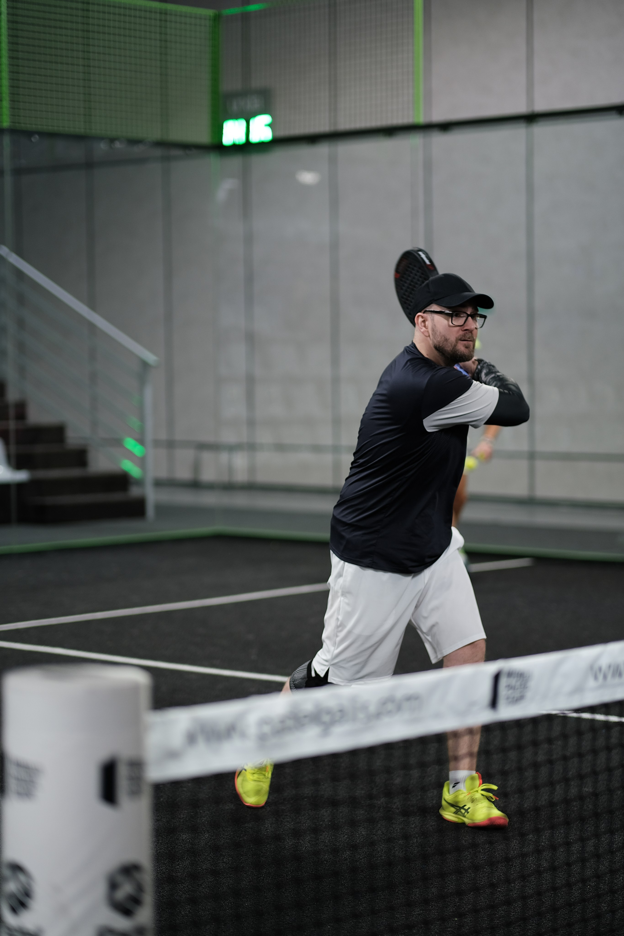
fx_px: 2184
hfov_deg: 16.3
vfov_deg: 24.2
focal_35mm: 84
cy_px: 468
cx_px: 312
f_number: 1.2
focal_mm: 56
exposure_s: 1/250
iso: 200
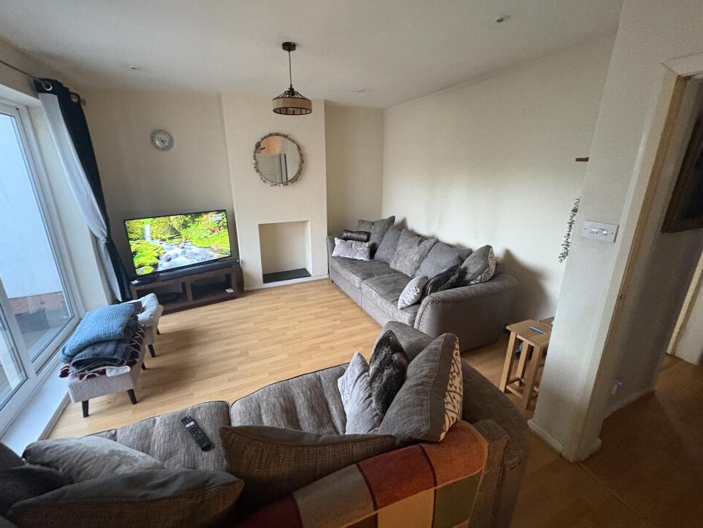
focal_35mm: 15
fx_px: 305
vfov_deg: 81.7
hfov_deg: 98.2
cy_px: 259
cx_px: 351
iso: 800
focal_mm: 2.22
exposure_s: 1/60
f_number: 2.2
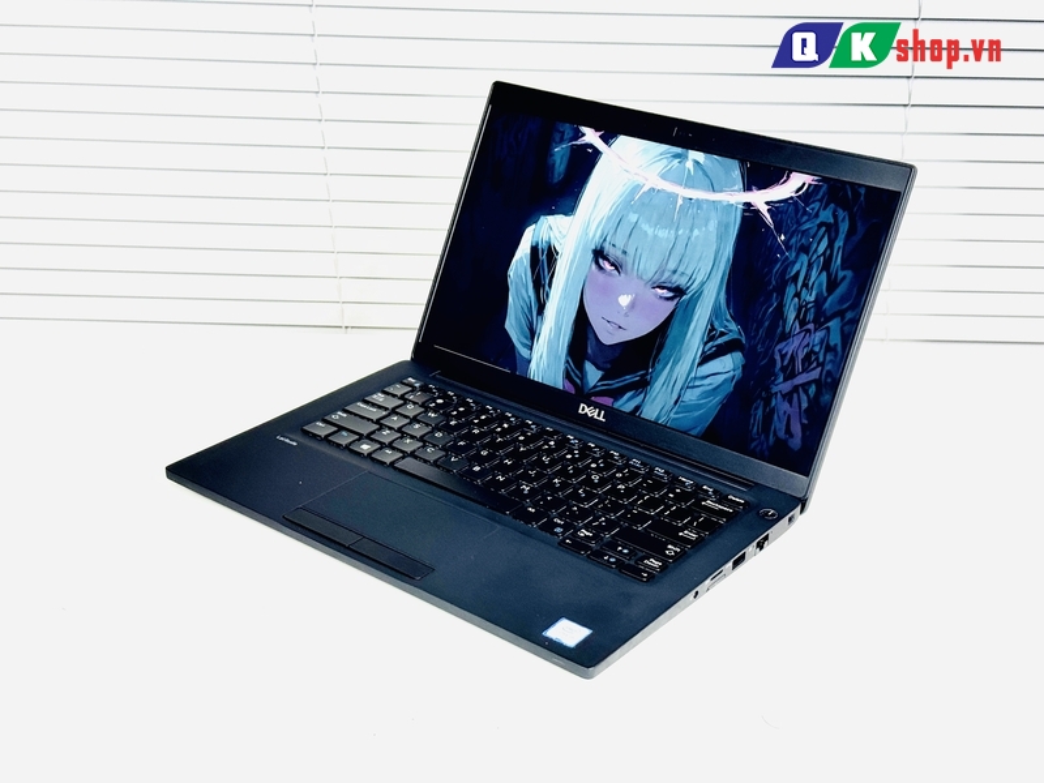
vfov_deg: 30.3
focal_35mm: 48
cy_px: 392
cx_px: 522
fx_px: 1448
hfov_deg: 39.7
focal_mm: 6.76
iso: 64
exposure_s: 1/161
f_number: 1.78
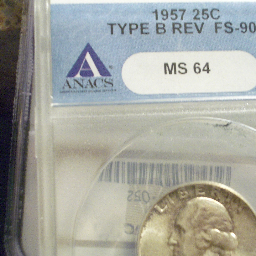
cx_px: 177
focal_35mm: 78
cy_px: 131
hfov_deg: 22.1
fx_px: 653
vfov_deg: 22.2
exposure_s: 1/8
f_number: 3.5
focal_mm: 10.2
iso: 400
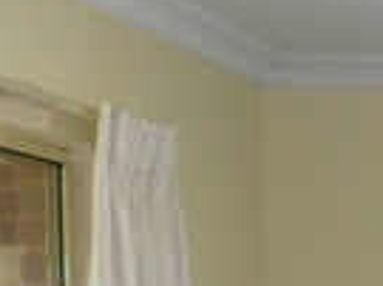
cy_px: 583
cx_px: 882
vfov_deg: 8.4
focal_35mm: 166
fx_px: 1835
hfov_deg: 10.5
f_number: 3.3
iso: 125
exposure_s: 1/30
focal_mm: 4.6
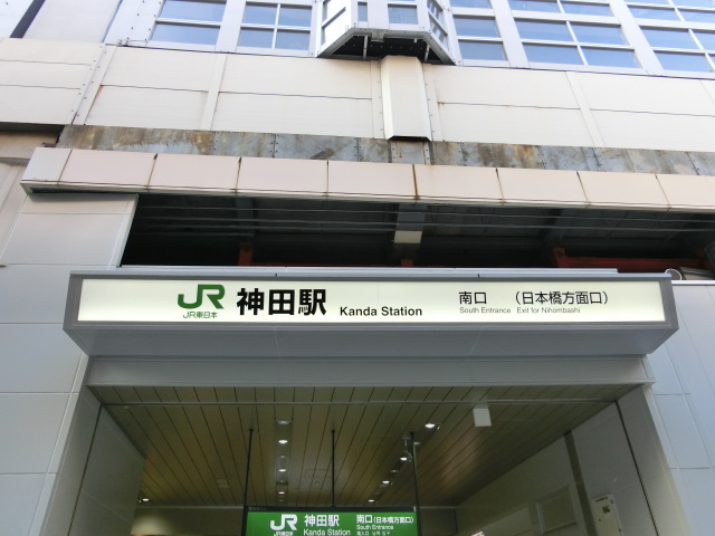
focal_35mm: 25
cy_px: 268
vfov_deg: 54.9
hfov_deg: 69.4
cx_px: 358
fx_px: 516
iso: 125
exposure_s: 1/125
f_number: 3.5
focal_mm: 4.5
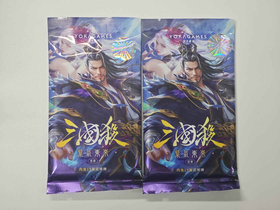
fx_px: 607
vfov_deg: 19.6
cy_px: 105
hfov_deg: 26.0
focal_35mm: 75
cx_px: 140
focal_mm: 12.28
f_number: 1.8
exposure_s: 1/100
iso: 125
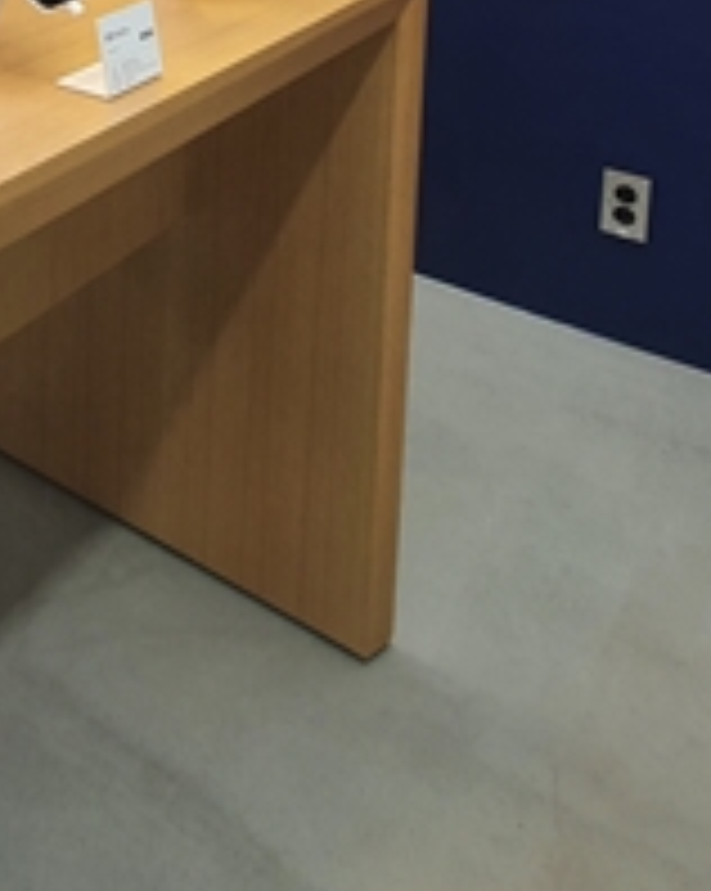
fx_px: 1080
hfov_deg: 33.6
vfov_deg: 35.4
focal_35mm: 41
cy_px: -176
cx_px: 18
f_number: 2.2
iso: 64
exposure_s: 1/60
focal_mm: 1.8
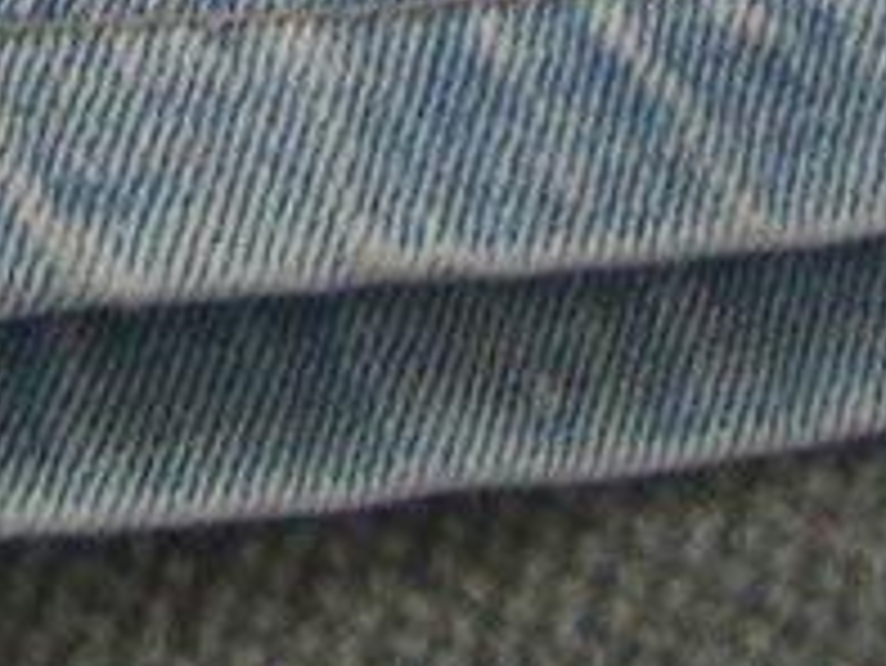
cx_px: -749
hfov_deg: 7.5
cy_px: -1413
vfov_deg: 5.4
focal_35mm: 257
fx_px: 6582
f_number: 2.8
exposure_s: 1/20
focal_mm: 7.9
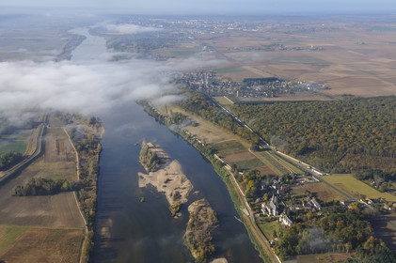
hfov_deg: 44.5
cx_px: 198
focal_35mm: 44
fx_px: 484
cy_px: 132
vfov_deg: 30.5
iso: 200
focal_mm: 44
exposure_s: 1/640
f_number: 6.3
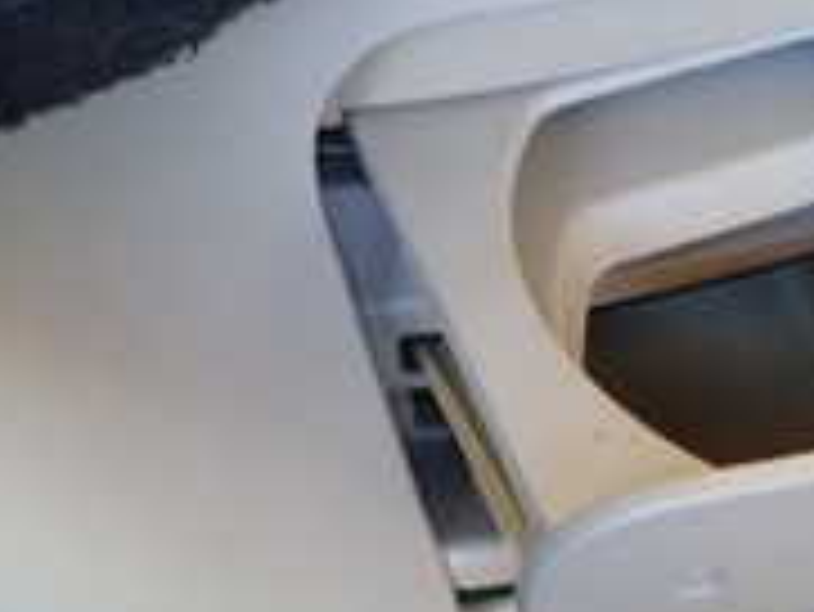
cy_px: 248
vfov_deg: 17.8
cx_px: 899
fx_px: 1953
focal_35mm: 83
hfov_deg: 22.2
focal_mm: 4.5
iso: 200
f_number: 2
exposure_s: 1/40
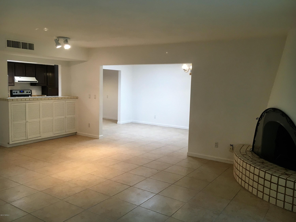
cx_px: 148
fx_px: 248
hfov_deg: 61.7
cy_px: 111
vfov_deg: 48.2
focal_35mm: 29
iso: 64
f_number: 2.2
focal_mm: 4.15
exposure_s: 1/30
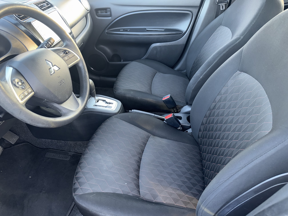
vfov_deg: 56.8
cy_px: 108
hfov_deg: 71.6
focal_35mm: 24
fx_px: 200
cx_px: 144
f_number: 1.78
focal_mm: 6.76
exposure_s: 1/17
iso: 80
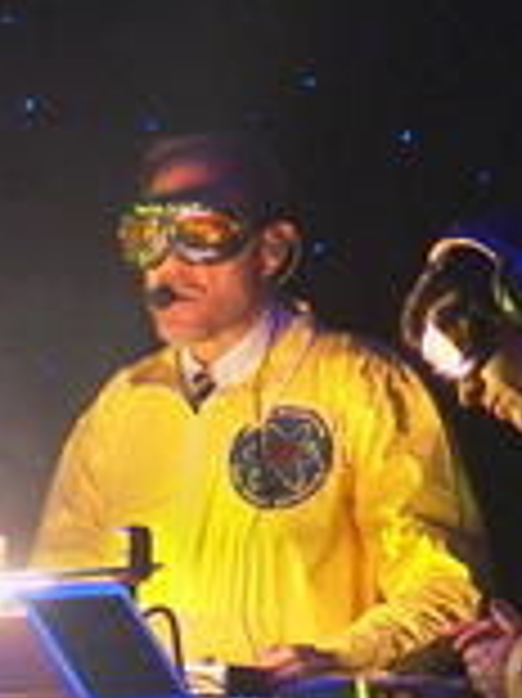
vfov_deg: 2.3
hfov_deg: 1.7
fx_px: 17557
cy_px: 531
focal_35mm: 872
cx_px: -184
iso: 250
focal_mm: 64.3
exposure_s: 1/250
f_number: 2.8
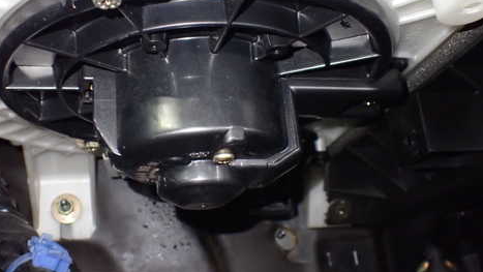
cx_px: 204
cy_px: 113
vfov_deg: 28.3
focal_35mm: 42
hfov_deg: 48.2
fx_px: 538
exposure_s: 1/30
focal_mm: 5.4
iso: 1250
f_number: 2.3
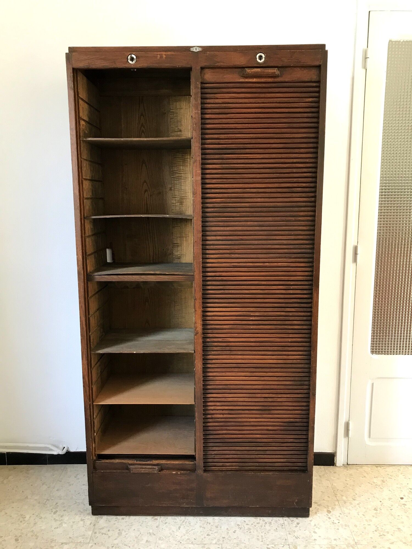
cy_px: 274
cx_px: 206
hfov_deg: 49.7
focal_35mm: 28
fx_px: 444
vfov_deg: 63.4
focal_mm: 3.99
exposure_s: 1/20
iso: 40
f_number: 1.8
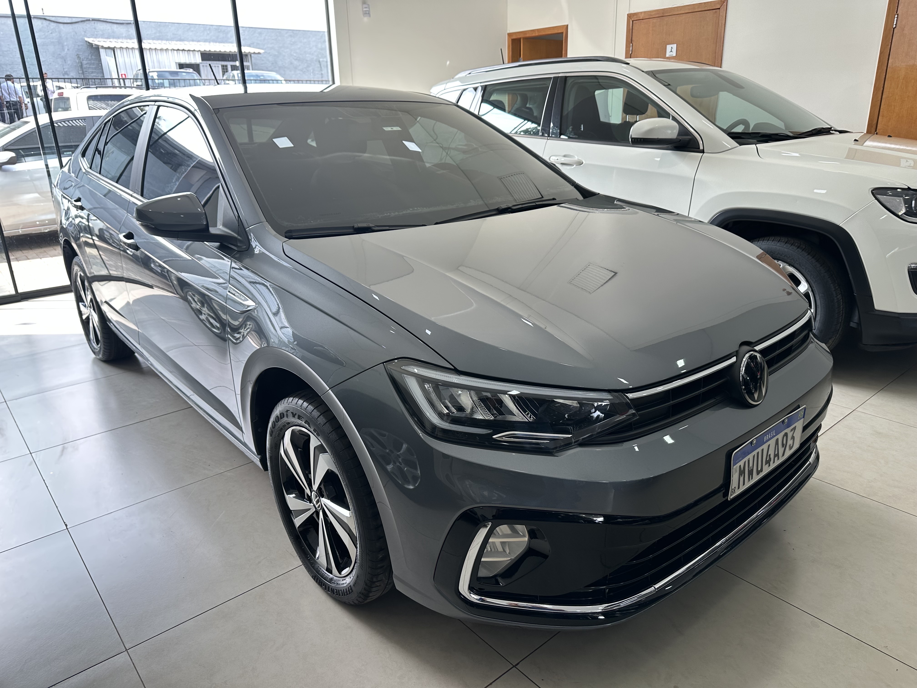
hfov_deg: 71.6
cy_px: 344
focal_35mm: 24
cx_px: 458
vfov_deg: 56.8
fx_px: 636
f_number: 1.78
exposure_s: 1/223
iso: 64
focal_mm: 6.86
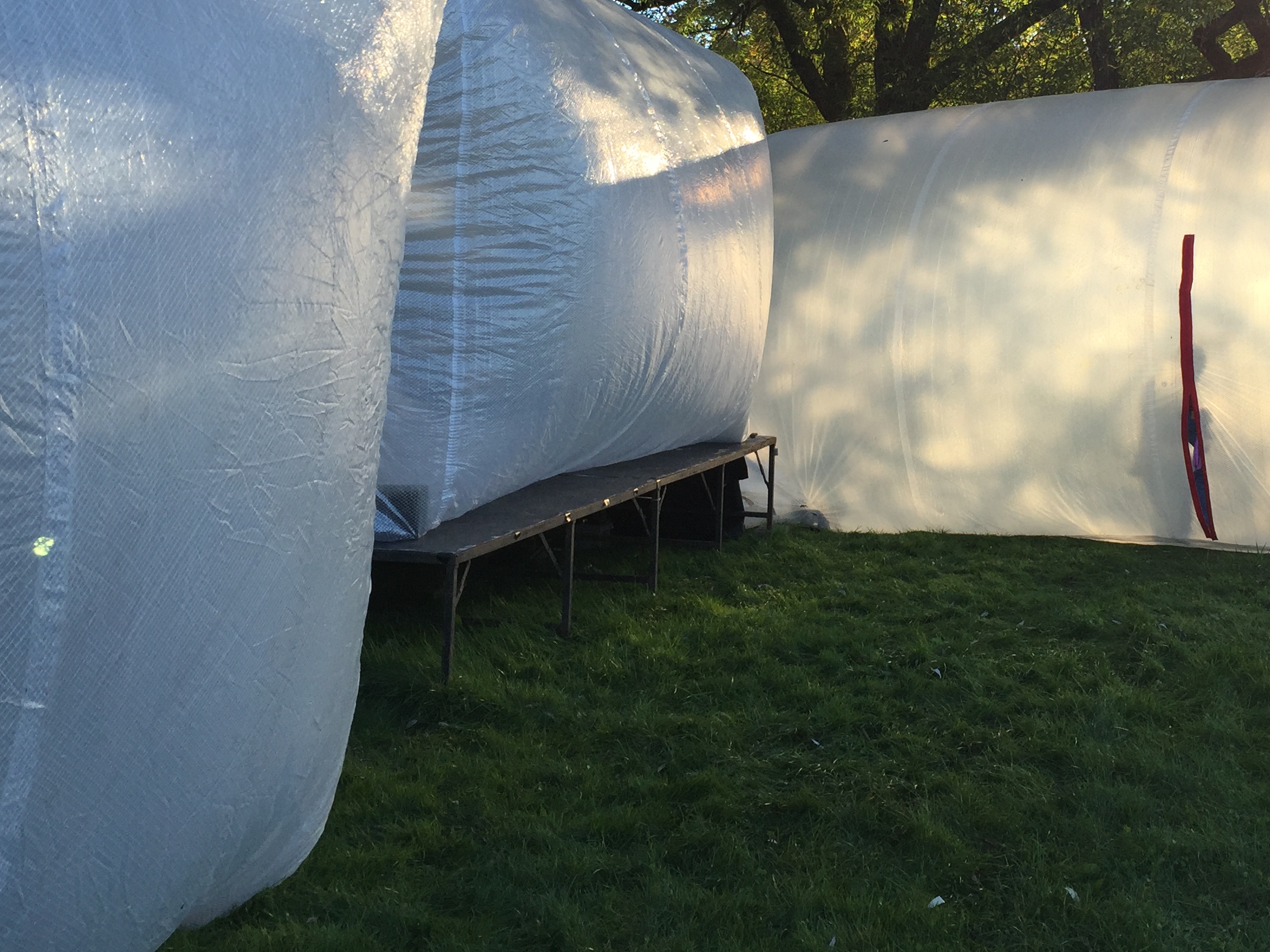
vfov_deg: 32.4
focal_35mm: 44
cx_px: 860
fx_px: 1614
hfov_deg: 42.3
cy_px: 279
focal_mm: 4.15
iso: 32
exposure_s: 1/430
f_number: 2.2
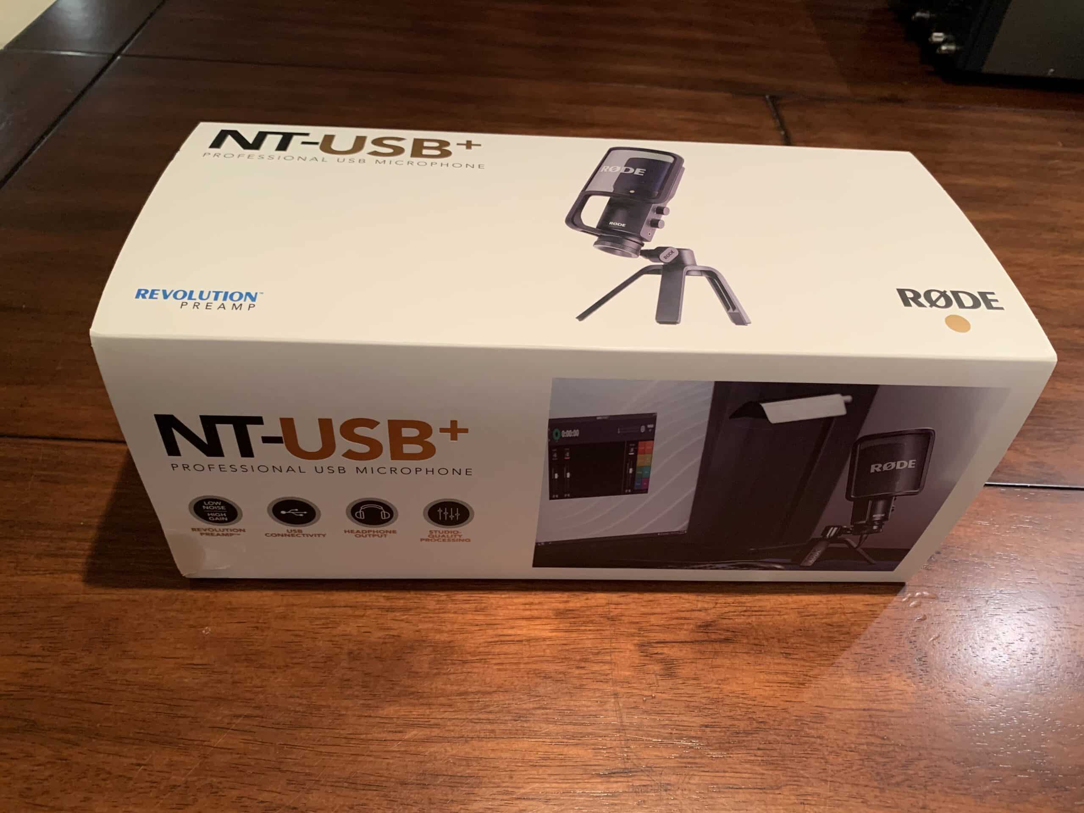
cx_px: 542
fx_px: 814
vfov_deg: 53.1
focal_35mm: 26
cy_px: 406
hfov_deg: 67.3
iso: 200
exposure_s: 1/60
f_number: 1.8
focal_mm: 4.25
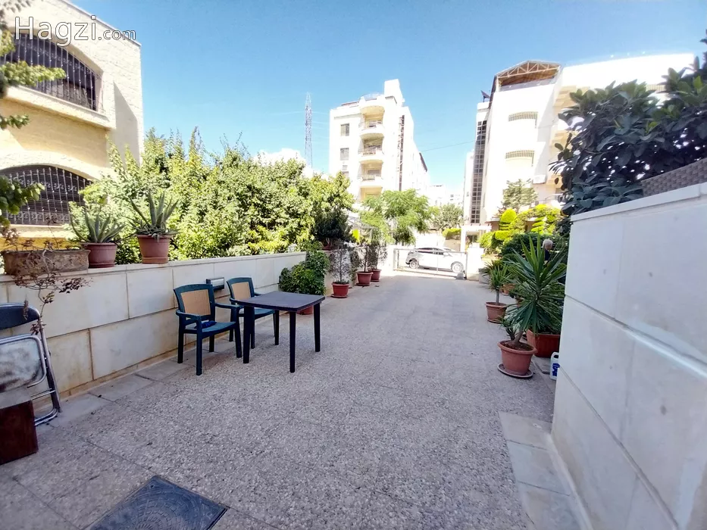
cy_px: 265
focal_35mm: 13
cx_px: 354
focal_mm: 1.3
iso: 64
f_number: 2.2
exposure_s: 1/144
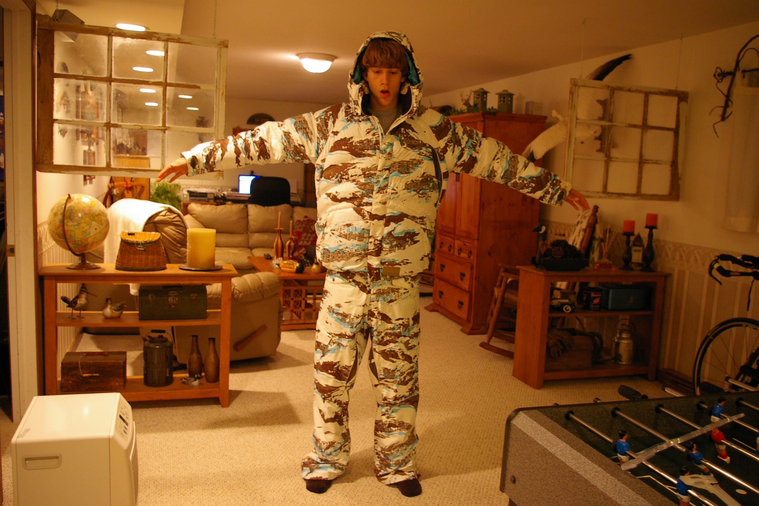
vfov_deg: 43.6
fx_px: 632
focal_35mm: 30
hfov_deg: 61.9
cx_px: 380
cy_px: 253
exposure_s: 1/20
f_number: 4
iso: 800
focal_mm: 20
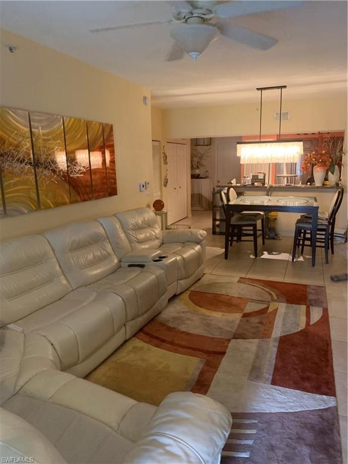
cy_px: 232
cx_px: 174
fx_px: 349
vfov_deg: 67.3
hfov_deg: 53.1
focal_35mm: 26
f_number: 1.8
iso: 400
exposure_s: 1/30
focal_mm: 4.25
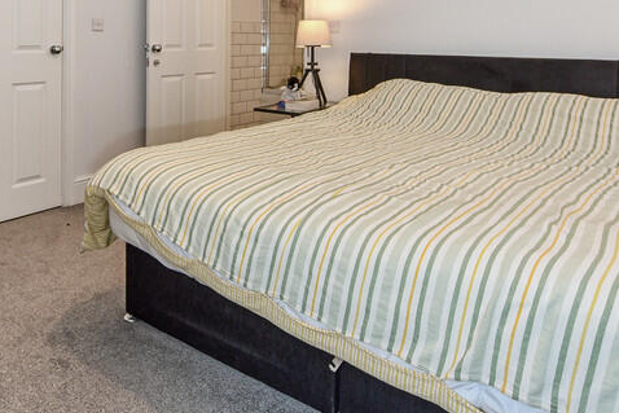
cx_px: 240
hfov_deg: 61.2
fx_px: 516
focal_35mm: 30
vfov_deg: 40.9
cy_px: 57
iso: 400
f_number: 7.1
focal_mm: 14
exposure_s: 1/20
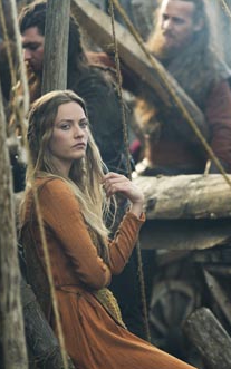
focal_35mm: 616
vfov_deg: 3.4
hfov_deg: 2.1
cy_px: 184
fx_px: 6202
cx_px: 162
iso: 640
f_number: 7.1
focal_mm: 400
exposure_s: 1/400
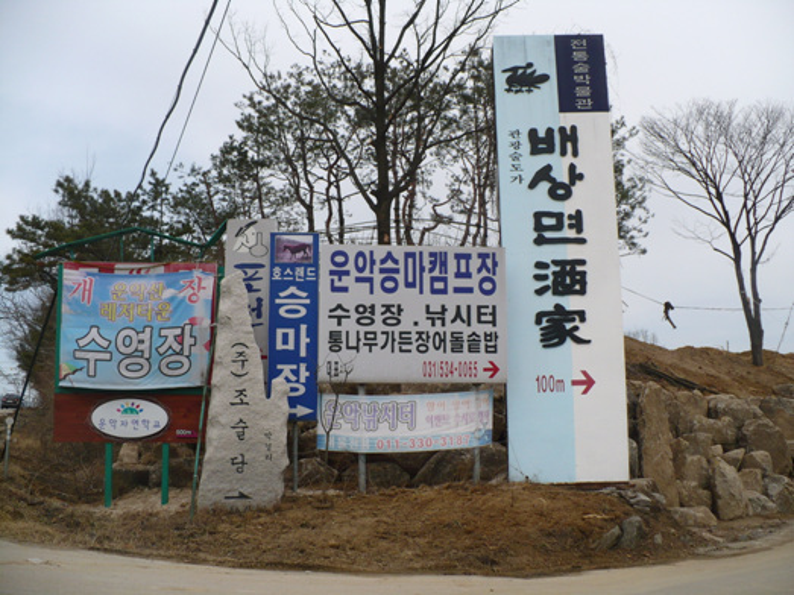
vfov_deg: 38.7
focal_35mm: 37
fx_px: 848
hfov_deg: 50.1
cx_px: 397
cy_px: 298
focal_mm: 6.1
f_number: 2.8
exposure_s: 1/1000
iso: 100
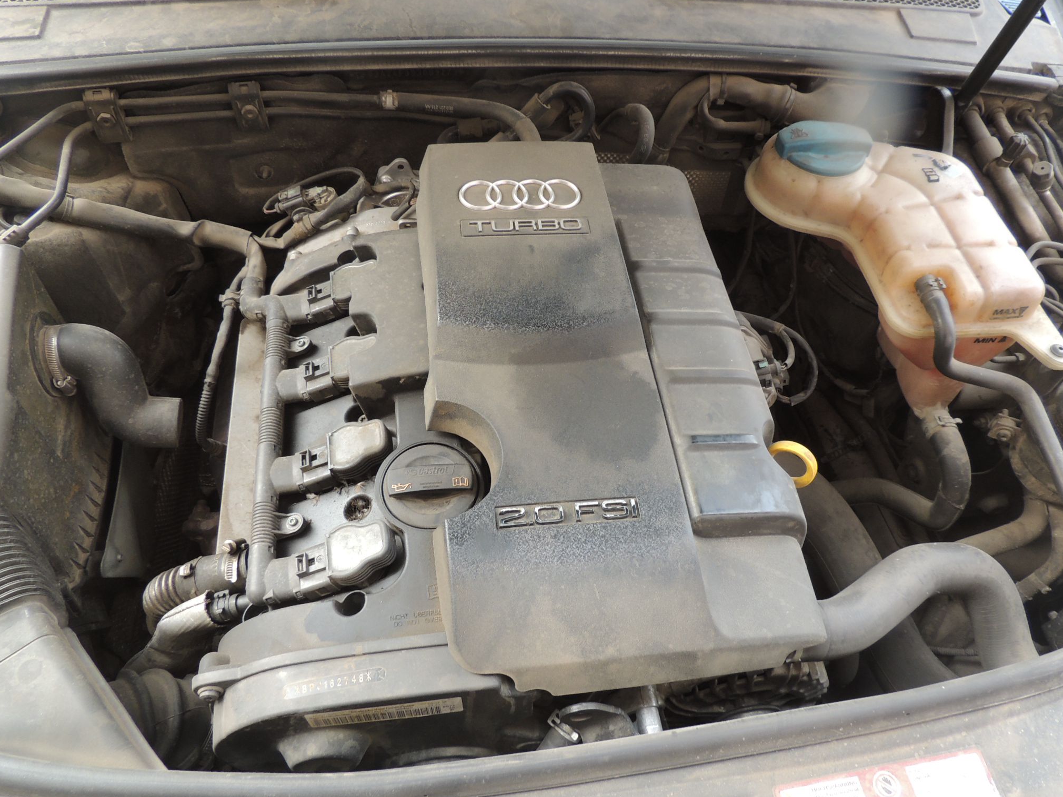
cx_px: 544
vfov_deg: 51.3
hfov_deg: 65.3
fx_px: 829
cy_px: 409
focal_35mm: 27
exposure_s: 1/50
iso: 100
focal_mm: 4.3
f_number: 3
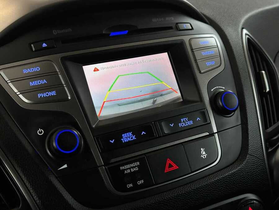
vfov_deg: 30.3
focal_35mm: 48
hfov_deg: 39.7
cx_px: 140
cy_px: 105
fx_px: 387
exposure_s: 1/100
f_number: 1.78
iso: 80
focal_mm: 6.86
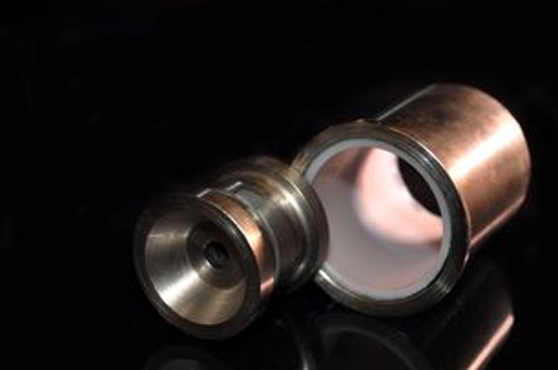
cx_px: 346
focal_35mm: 69
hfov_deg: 29.3
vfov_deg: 19.7
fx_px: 1062
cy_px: 235
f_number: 5
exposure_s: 1/60
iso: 280
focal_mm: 35
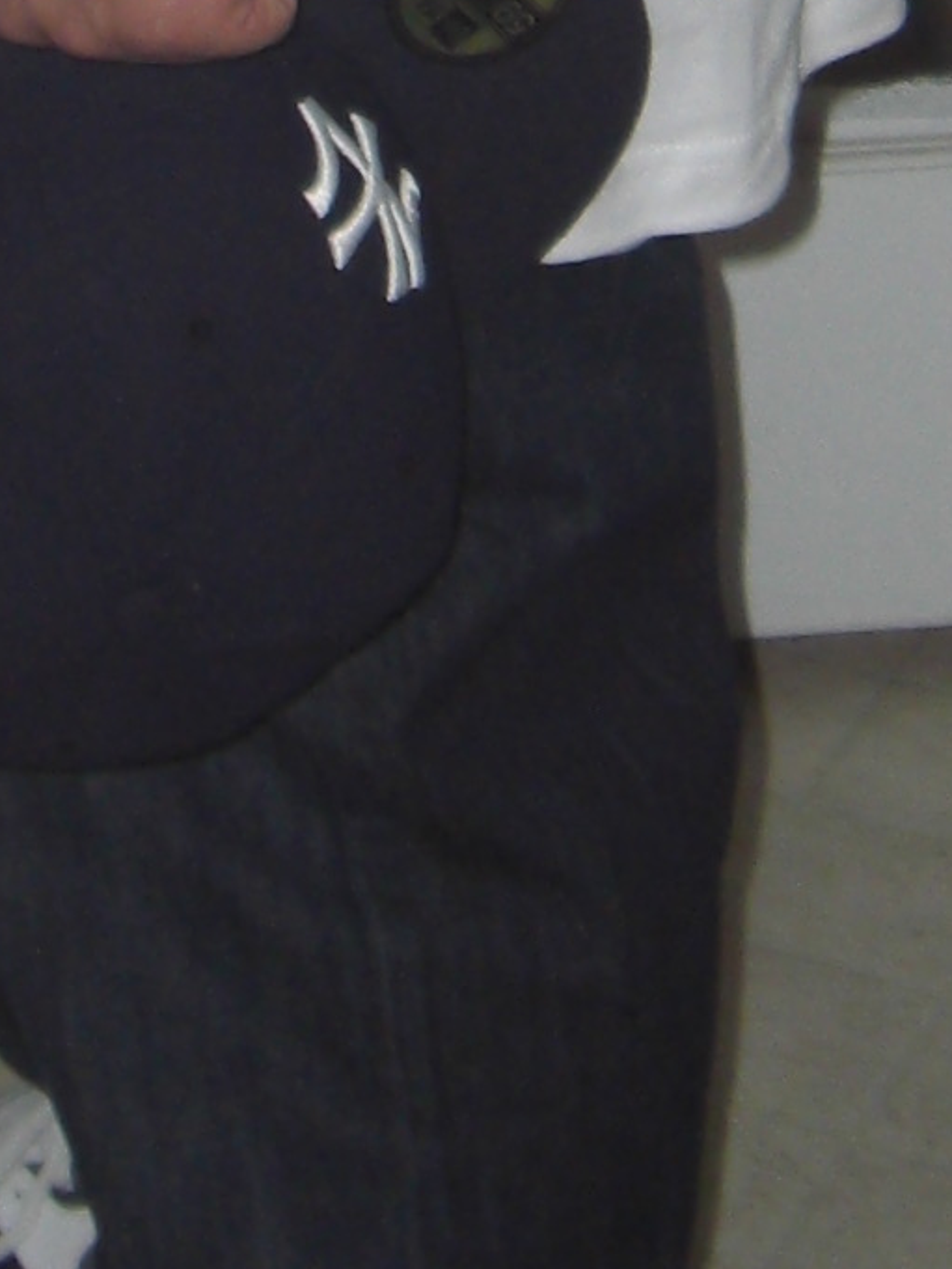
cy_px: -922
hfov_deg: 8.2
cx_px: 320
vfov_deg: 10.3
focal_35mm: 182
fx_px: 6672
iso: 100
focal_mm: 6.2
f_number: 2.7
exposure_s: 1/60
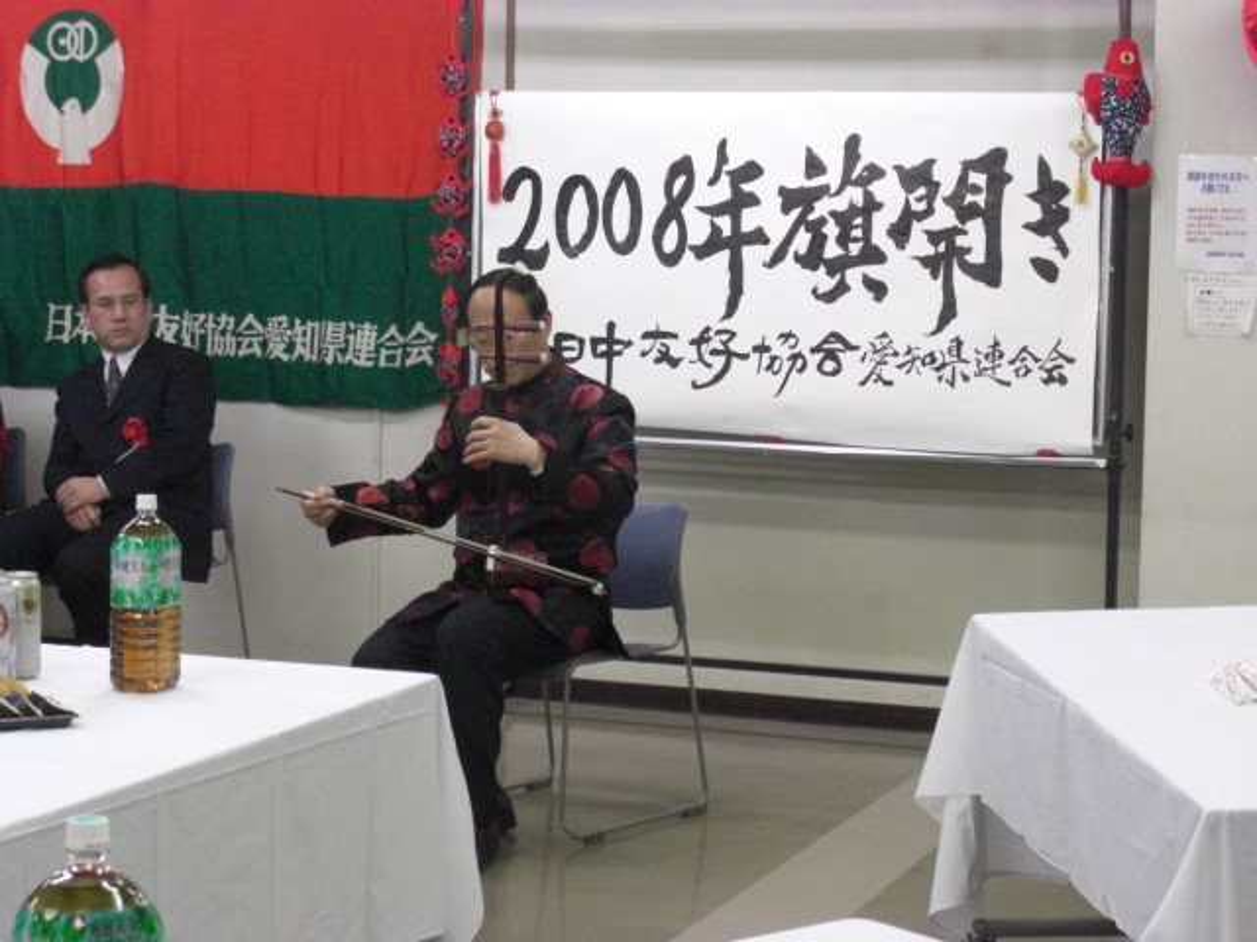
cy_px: 471
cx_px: 628
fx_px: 2905
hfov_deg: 24.4
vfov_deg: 18.4
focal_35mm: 80
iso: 800
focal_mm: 16.6
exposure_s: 1/80
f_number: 4.4
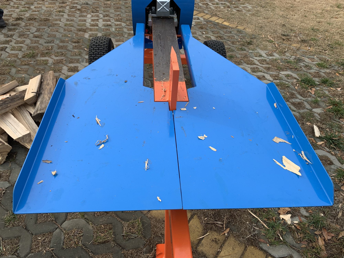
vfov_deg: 53.1
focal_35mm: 26
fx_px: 258
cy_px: 129
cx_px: 172
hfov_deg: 67.3
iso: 25
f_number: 1.8
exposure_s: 1/1136
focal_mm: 4.25
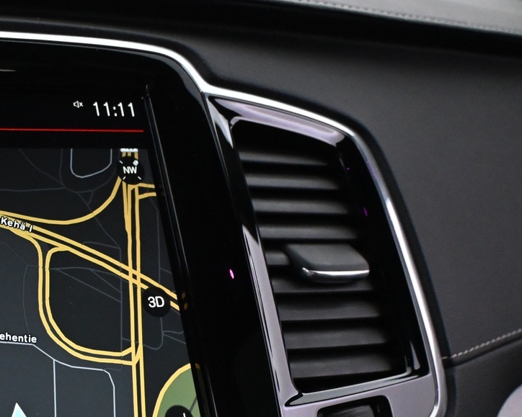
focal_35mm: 65
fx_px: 997
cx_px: -57
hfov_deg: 26.9
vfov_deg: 23.3
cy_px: 341
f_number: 3.8
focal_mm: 20.5
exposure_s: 1/60
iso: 4000
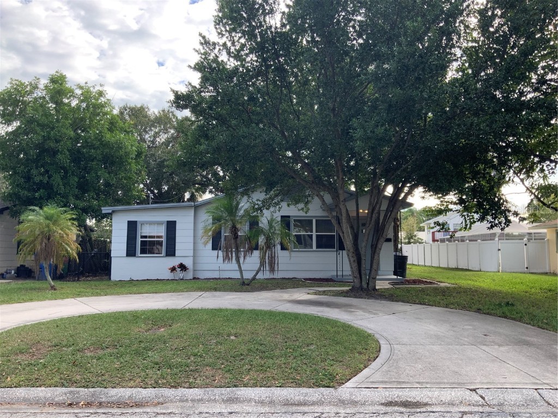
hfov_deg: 61.7
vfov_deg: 48.2
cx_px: 279
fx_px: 467
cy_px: 209
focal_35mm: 29
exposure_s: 1/432
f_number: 1.8
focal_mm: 3
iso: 16
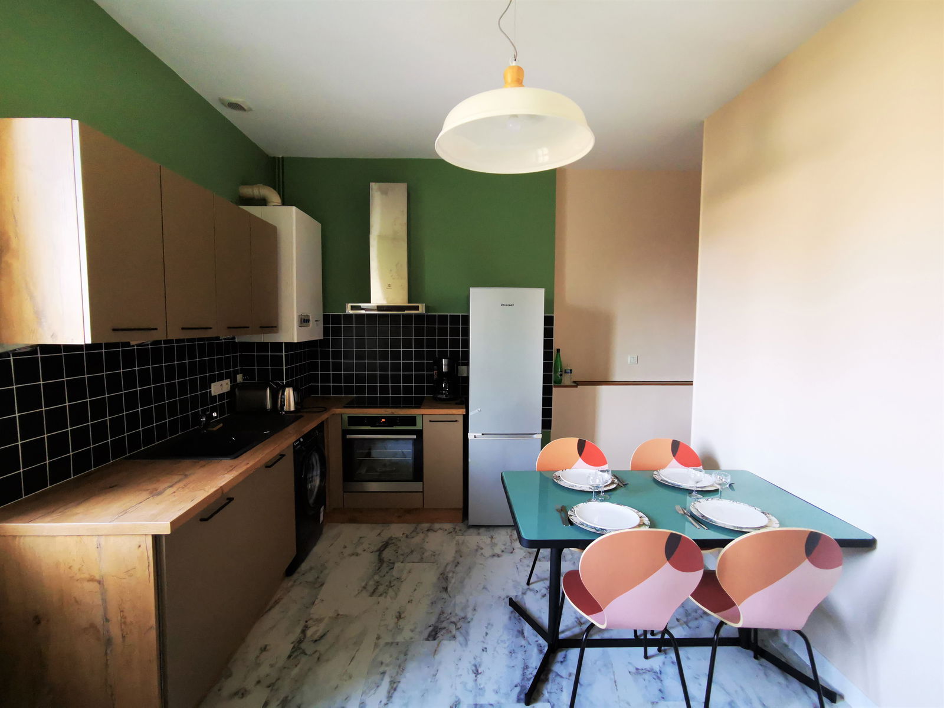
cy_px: 354
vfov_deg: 74.7
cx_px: 472
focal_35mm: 17
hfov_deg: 91.0
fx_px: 464
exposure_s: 1/25
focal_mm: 2.26
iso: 320
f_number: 2.2
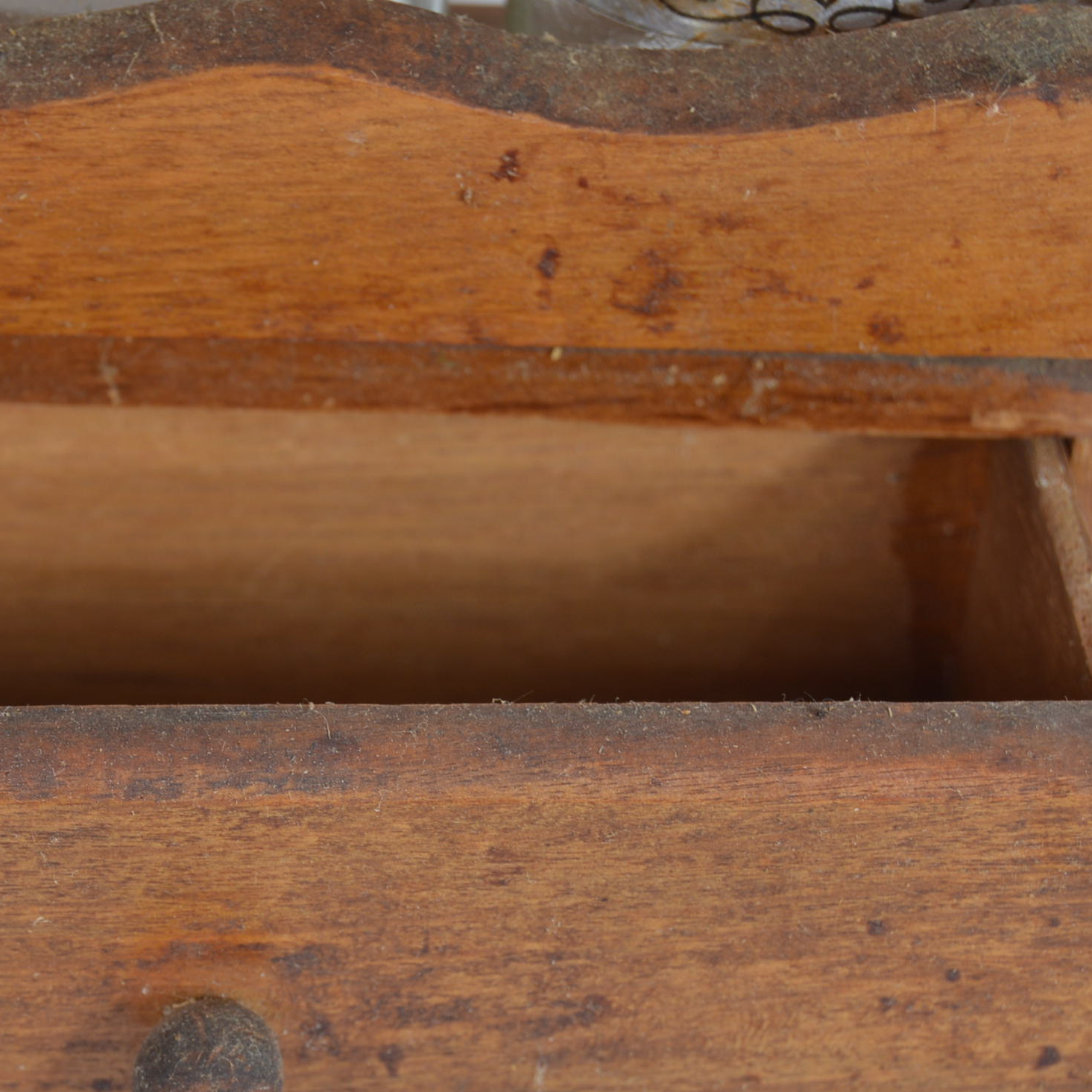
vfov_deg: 12.1
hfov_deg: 12.1
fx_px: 5135
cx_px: 130
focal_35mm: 144
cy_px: 513
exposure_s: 1/80
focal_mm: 55
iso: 100
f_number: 8
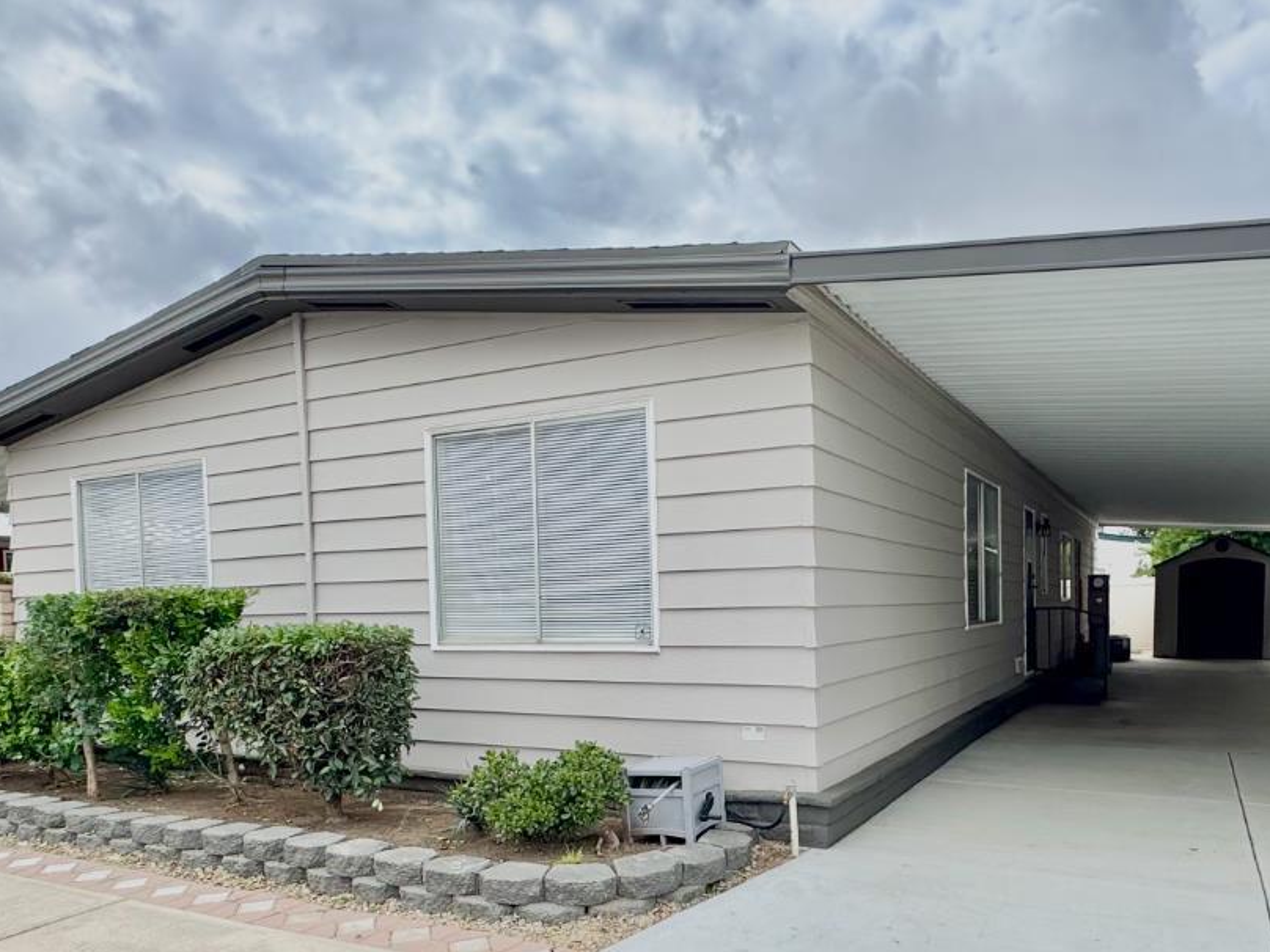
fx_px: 954
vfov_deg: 51.8
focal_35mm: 26
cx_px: 720
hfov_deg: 67.0
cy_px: 656
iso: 40
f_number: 2.2
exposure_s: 1/993
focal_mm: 2.22
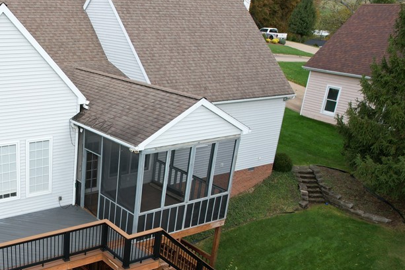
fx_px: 438
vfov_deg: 33.4
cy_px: 204
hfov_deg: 45.6
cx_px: 52
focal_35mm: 39
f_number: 2.8
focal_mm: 8.38
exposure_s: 1/400
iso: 110
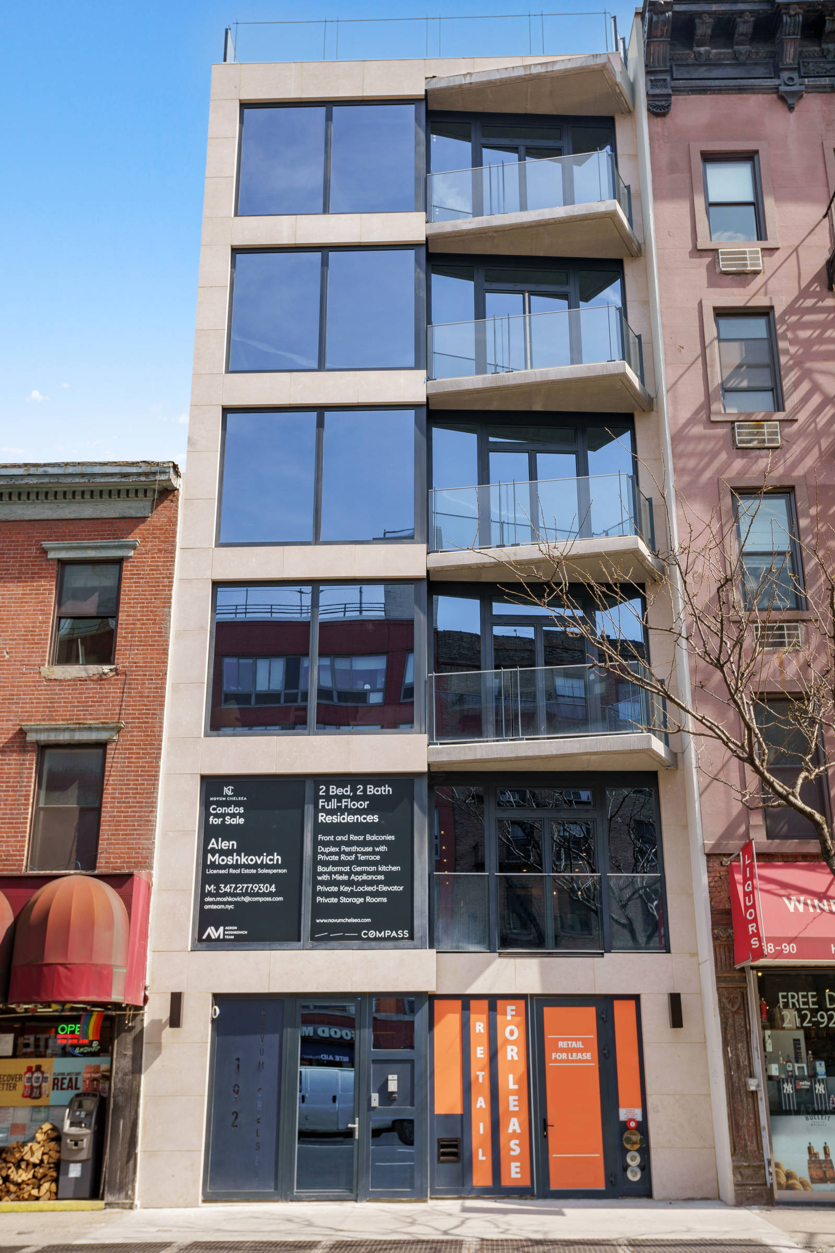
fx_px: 1252
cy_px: 626
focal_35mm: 36
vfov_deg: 53.1
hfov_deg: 36.9
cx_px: 418
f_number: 8
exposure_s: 1/160
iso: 100
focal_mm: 36
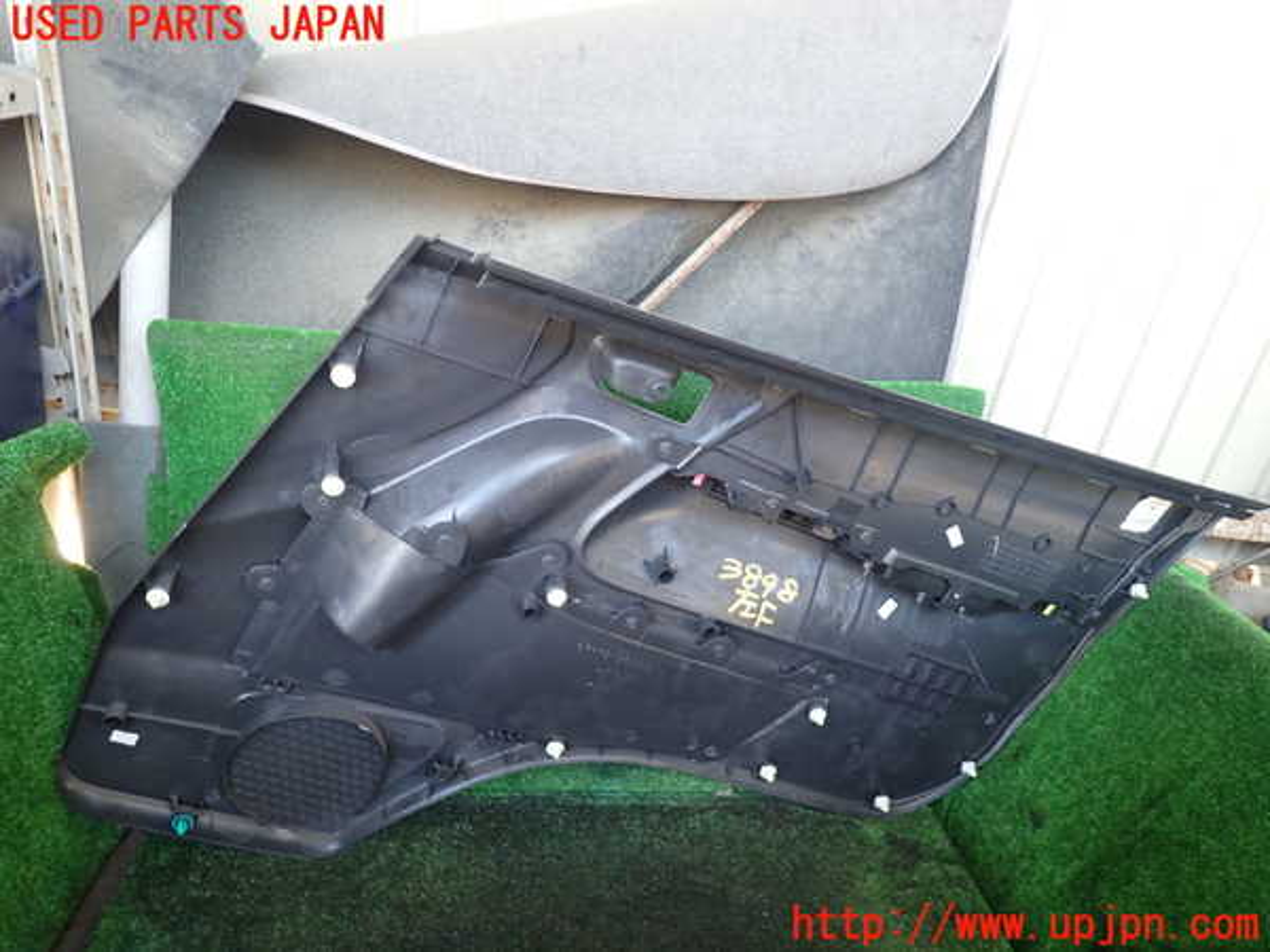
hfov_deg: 69.4
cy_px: 476
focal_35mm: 25
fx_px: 917
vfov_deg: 54.9
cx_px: 635
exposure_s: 1/50
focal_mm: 4.5
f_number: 2
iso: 200
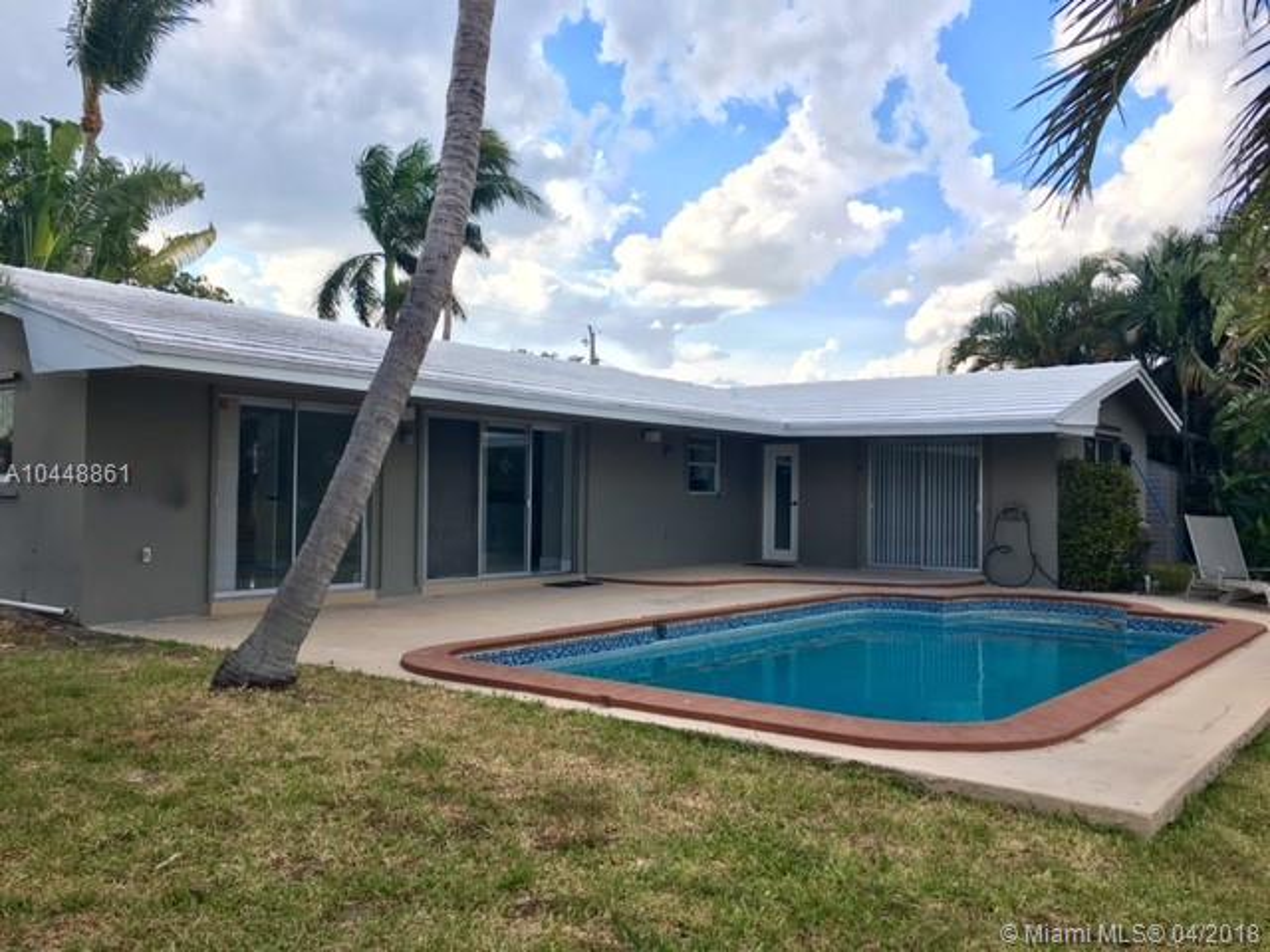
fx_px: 1064
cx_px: 635
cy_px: 476
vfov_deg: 48.2
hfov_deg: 61.7
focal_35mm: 29
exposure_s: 1/455
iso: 25
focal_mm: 4.15
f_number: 2.2
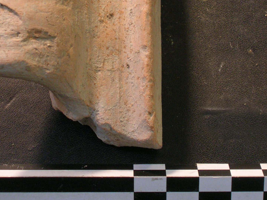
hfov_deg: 15.5
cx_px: 121
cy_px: 67
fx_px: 979
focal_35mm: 127
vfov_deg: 11.7
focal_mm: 11.7
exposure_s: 1/4
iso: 122
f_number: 3.9
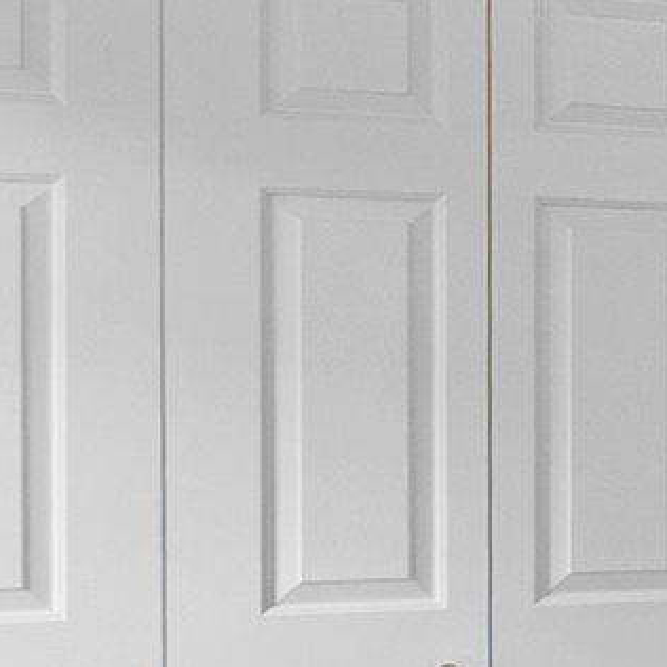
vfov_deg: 13.2
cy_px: 321
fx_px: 2878
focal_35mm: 132
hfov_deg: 8.5
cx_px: 2495
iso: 320
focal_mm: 16
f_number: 8
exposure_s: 1/2
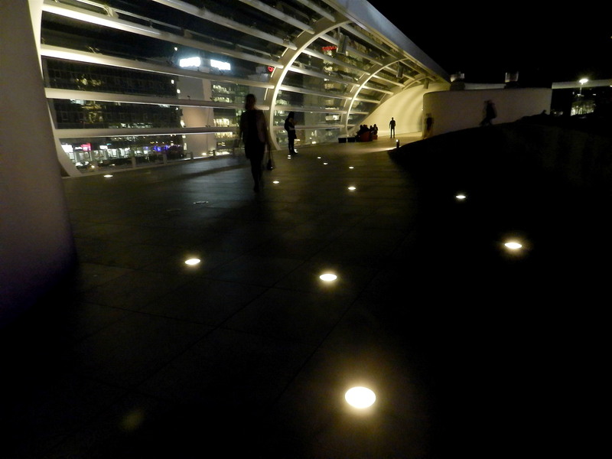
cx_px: 306
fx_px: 407
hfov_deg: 73.9
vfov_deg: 58.9
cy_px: 230
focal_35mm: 23
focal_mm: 4
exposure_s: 1/15
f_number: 3.4
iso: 450
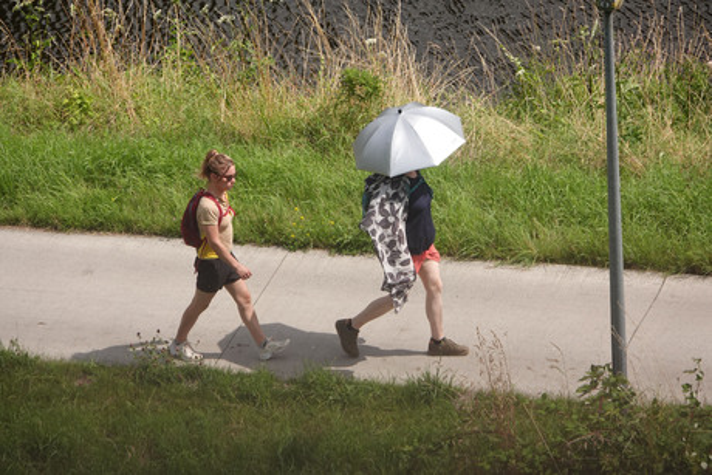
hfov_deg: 3.4
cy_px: 238
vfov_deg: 2.3
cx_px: 356
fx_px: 11870
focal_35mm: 600
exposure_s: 1/1000
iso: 320
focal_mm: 220
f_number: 6.3
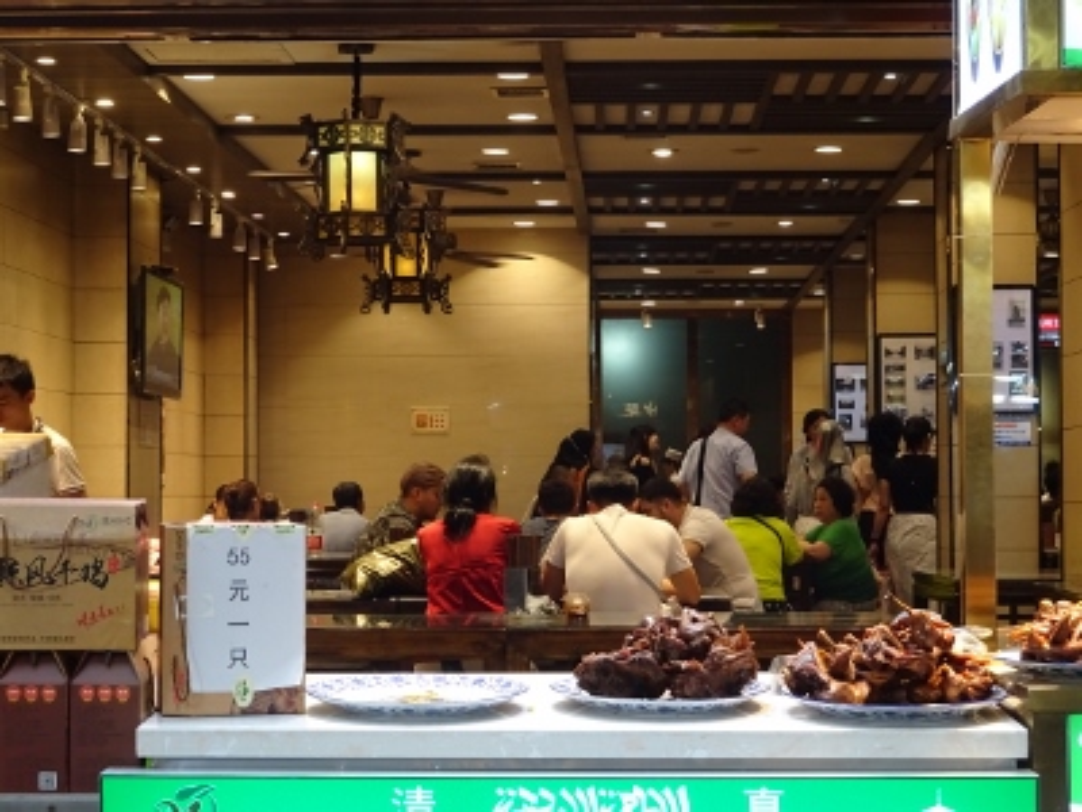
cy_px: 406
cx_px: 541
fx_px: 2188
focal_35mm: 70
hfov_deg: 27.8
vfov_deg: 21.0
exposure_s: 1/80
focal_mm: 12.01
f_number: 5
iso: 500
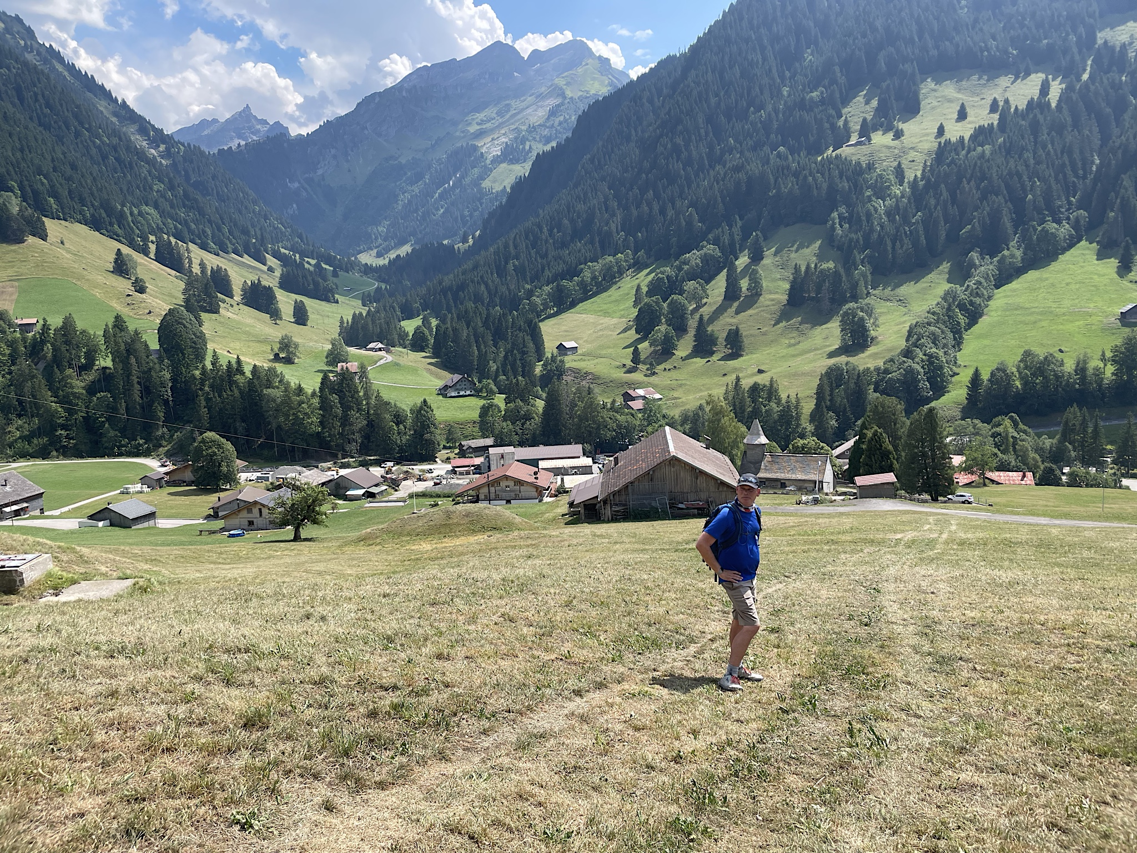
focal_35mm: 26
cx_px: 568
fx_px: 854
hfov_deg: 67.3
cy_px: 426
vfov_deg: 53.1
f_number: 1.6
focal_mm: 4.2
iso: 32
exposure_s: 1/2212
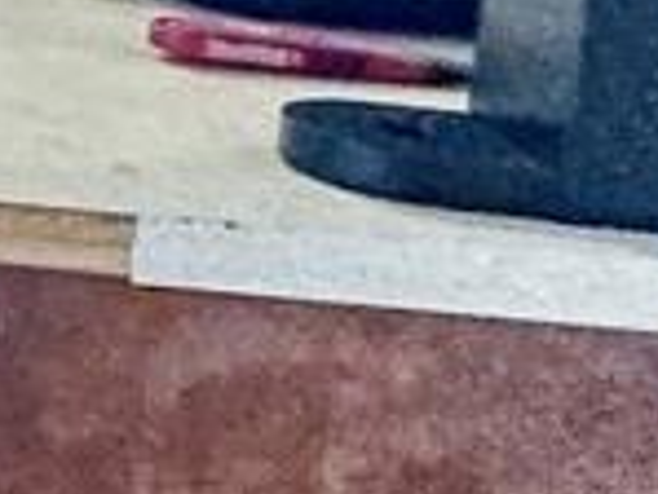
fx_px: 1826
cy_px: -468
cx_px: -1471
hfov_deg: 10.5
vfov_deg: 13.4
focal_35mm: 96
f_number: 2.2
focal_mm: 2.22
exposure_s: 1/60
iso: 500
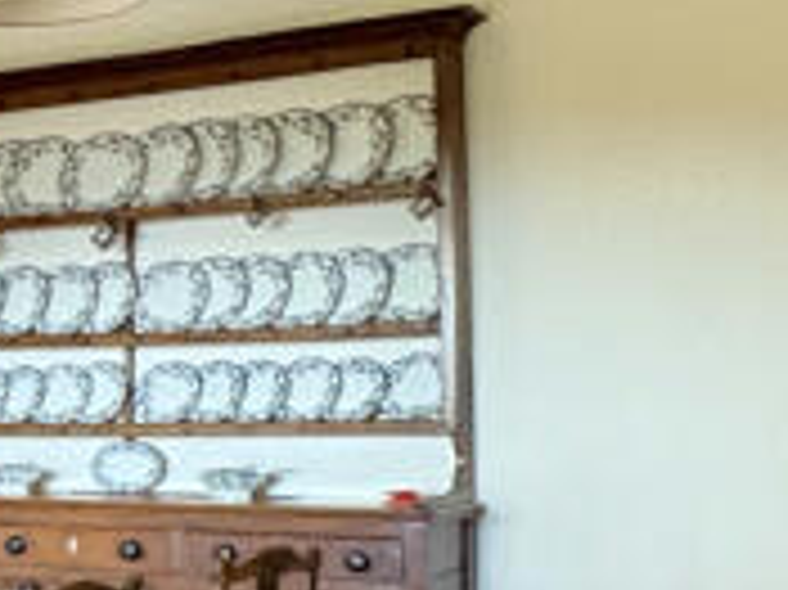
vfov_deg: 17.9
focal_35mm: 82
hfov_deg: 19.3
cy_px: 423
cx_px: -536
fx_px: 1865
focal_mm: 2.22
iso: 1000
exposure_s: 1/49
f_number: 2.2
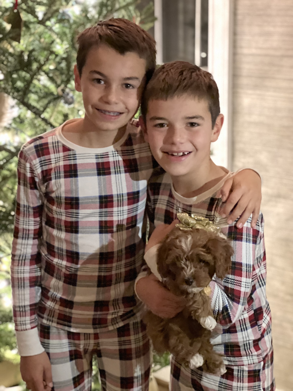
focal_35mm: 77
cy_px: 196
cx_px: 146
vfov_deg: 25.3
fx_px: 869
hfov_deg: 19.1
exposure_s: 1/15
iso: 2000
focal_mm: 9
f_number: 2.8
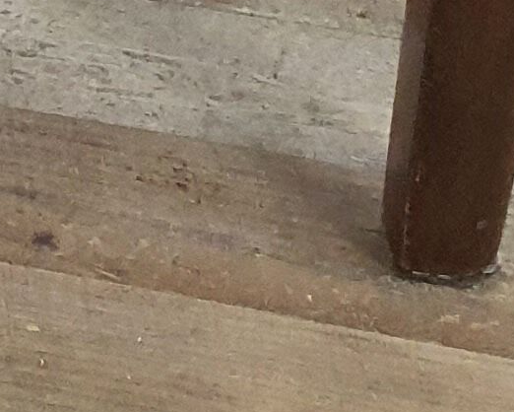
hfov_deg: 8.3
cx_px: -1040
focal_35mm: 196
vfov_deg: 7.0
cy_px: -844
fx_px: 2983
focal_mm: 4.3
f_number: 2.4
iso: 320
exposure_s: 1/100
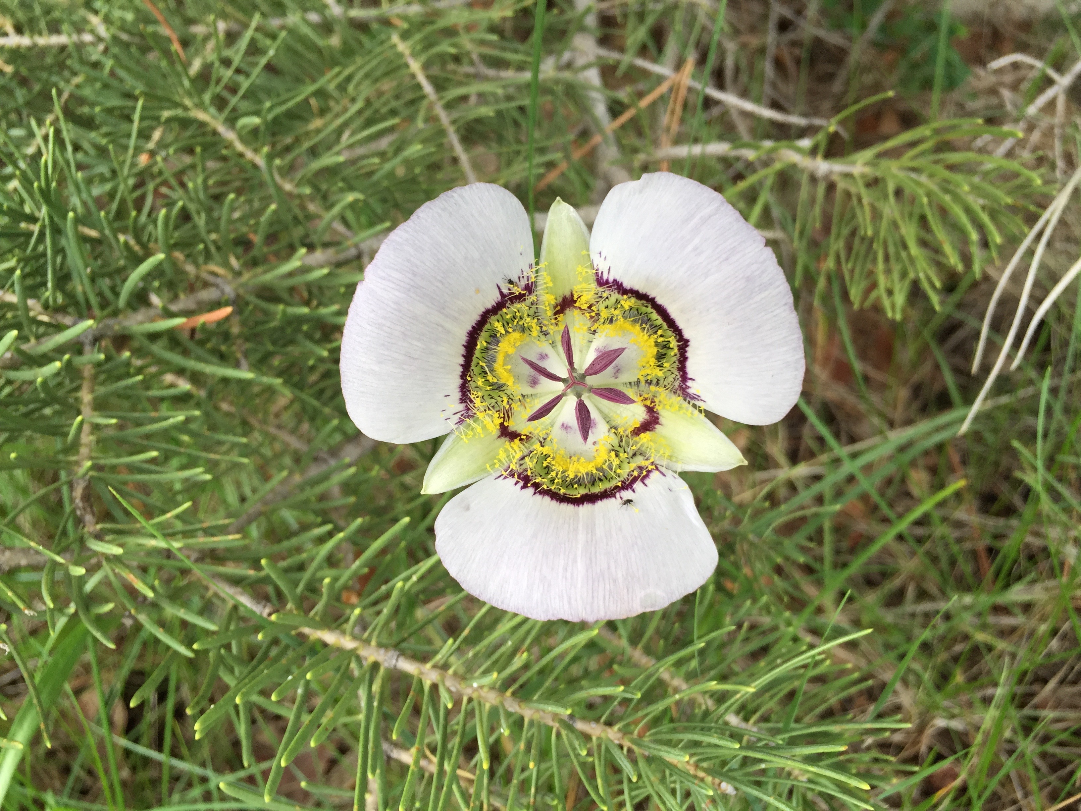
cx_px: 540
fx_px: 906
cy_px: 406
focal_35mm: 29
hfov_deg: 61.7
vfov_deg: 48.2
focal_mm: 4.15
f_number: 2.2
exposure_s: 1/120
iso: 50
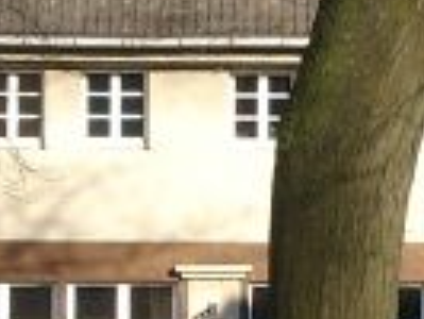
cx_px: 274
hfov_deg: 4.8
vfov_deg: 3.6
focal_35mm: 415
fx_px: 5088
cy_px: 89
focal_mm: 14.22
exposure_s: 1/280
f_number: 4
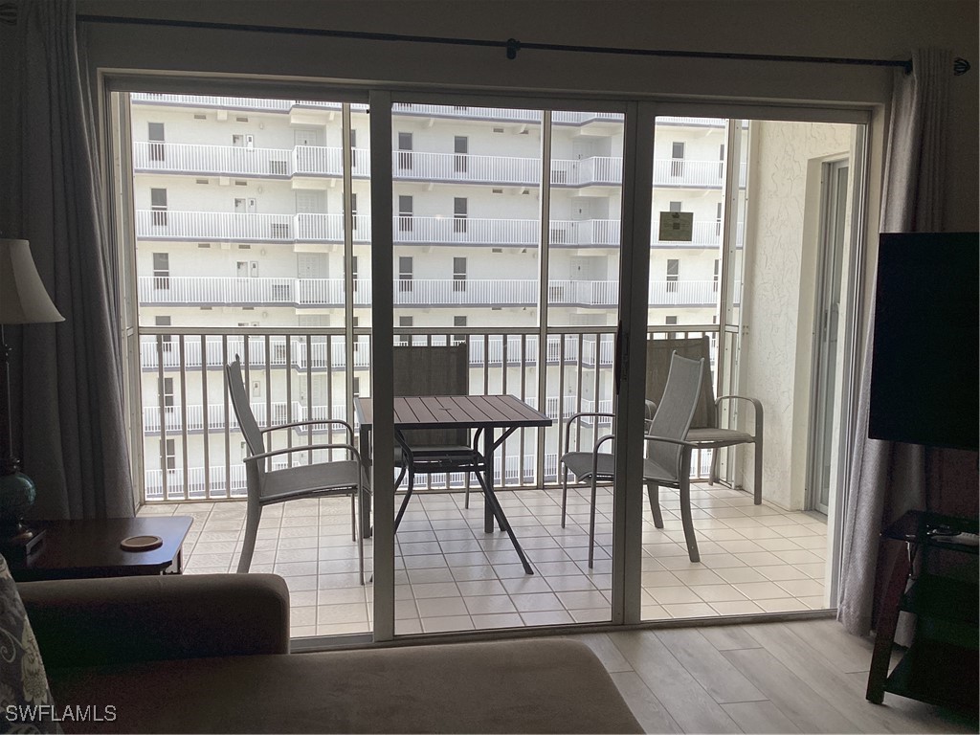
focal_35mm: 31
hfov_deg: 58.4
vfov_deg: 45.4
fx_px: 878
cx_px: 490
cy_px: 368
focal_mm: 3.3
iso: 25
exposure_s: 1/245
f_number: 2.4
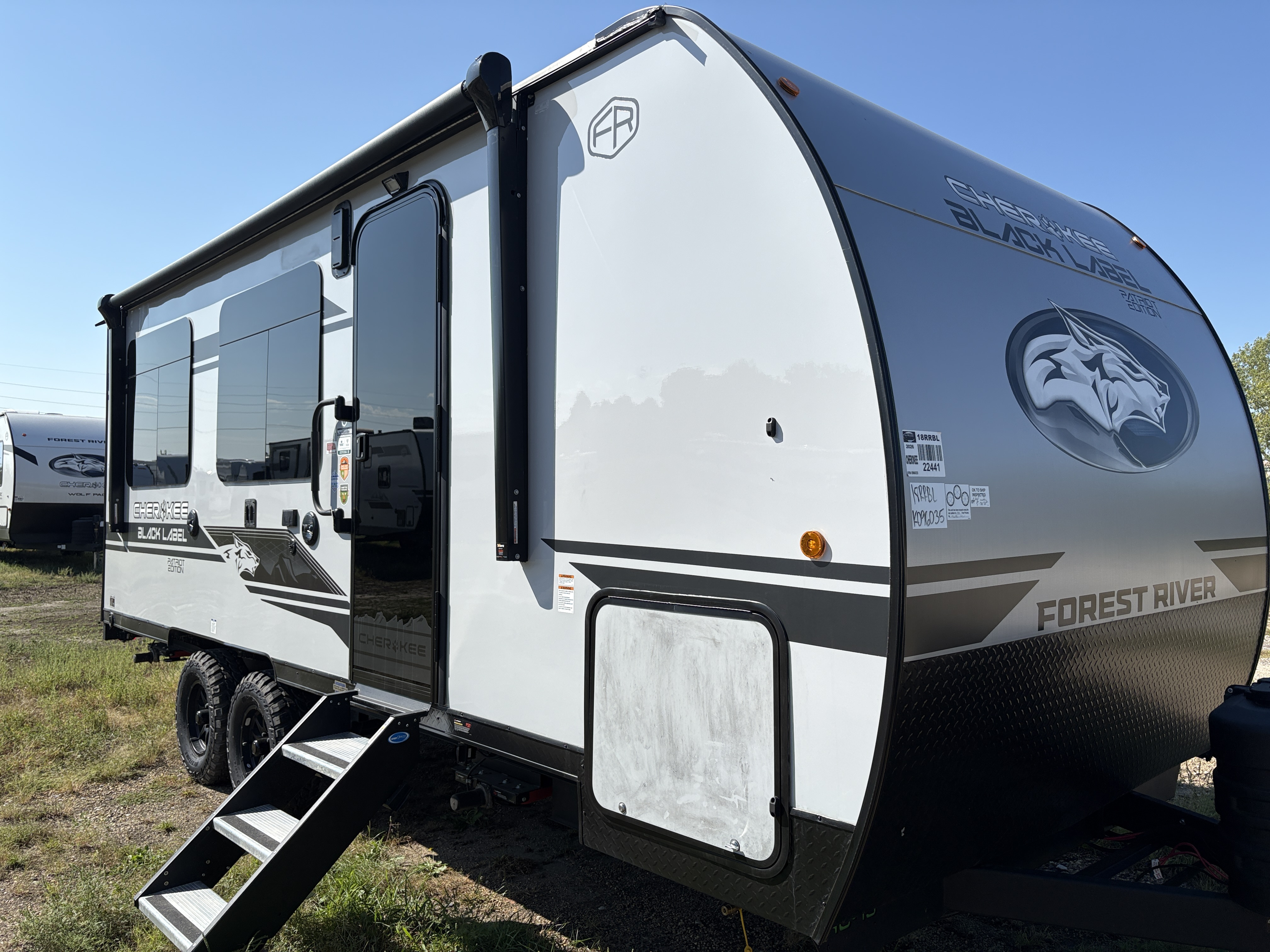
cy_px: 476
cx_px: 635
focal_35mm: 26
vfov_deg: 53.1
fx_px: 954
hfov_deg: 67.3
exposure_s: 1/4065
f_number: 1.6
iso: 50
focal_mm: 5.96
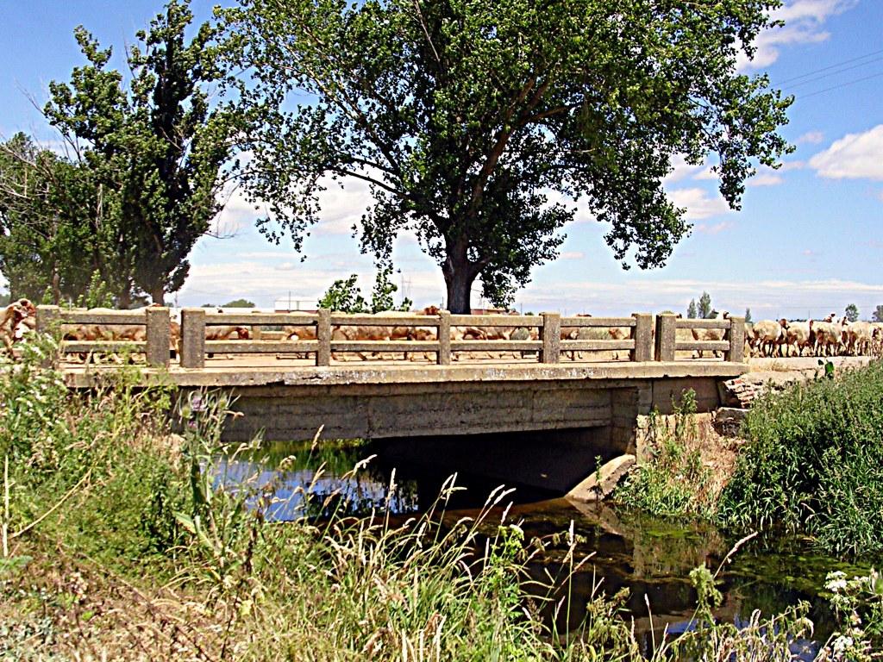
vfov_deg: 37.7
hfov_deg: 49.0
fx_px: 969
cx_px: 442
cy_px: 331
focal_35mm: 38
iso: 50
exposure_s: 1/246
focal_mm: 5.8
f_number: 5.6
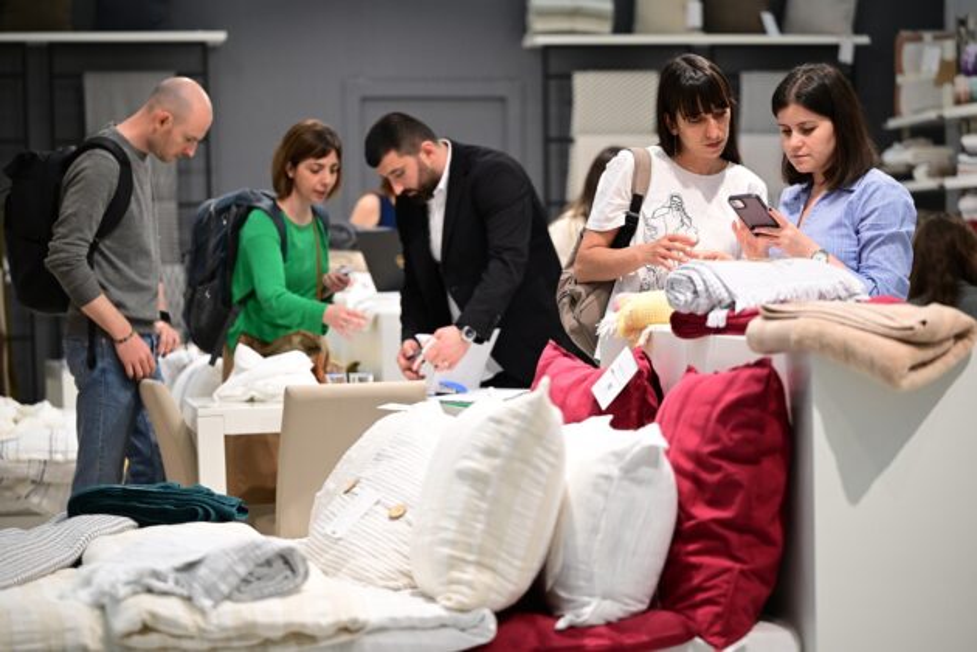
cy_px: 326
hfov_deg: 18.6
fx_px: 2985
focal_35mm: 110
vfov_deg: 12.5
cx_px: 488
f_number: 2.8
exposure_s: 1/640
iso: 2000
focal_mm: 110
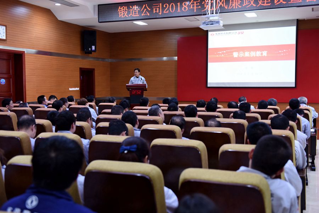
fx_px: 390
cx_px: 160
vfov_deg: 30.5
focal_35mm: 44
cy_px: 106
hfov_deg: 44.5
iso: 1000
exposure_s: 1/50
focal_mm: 44
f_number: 3.5
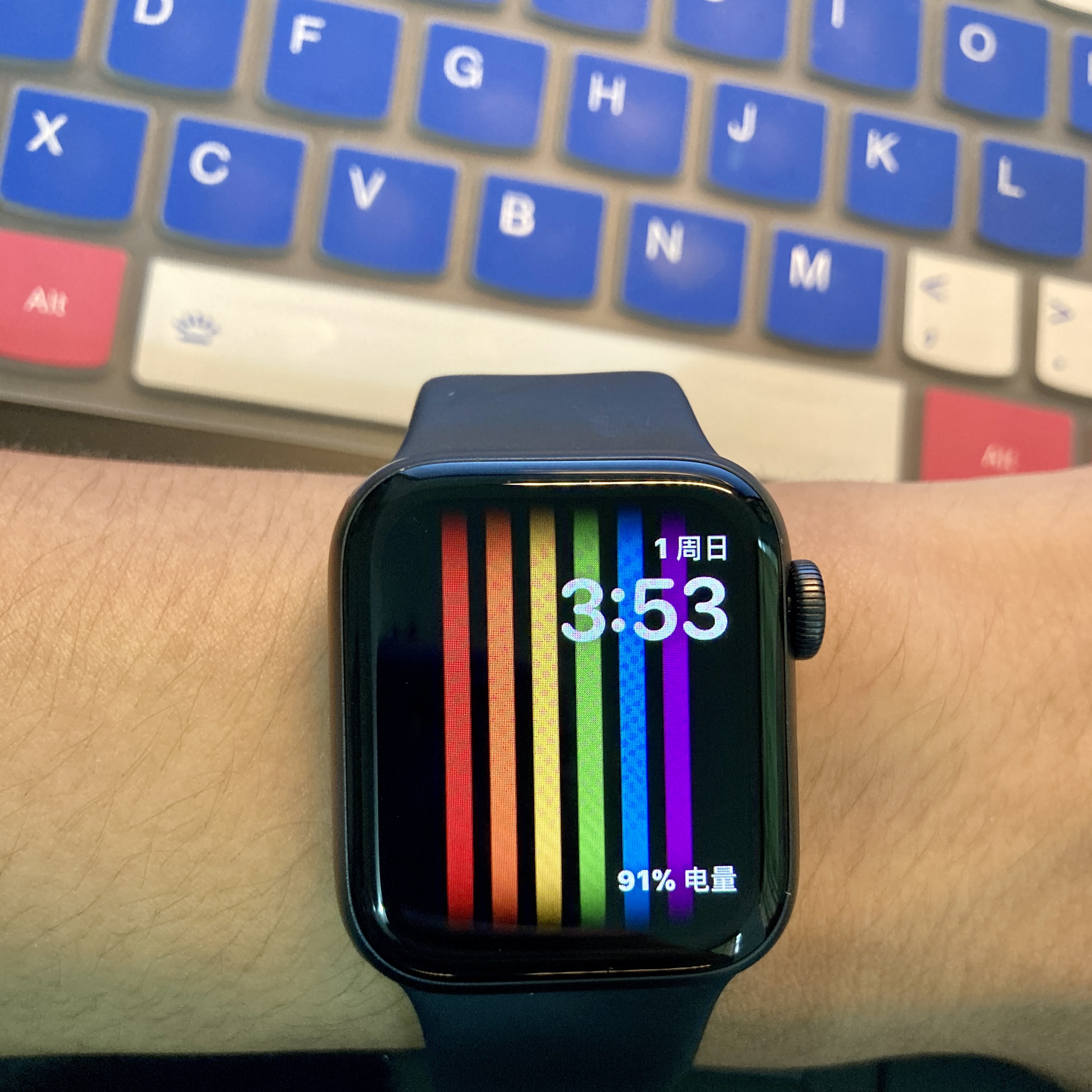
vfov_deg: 47.7
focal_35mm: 34
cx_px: 559
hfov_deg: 48.4
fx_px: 1213
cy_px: 718
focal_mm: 3.99
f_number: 1.8
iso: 320
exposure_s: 1/33
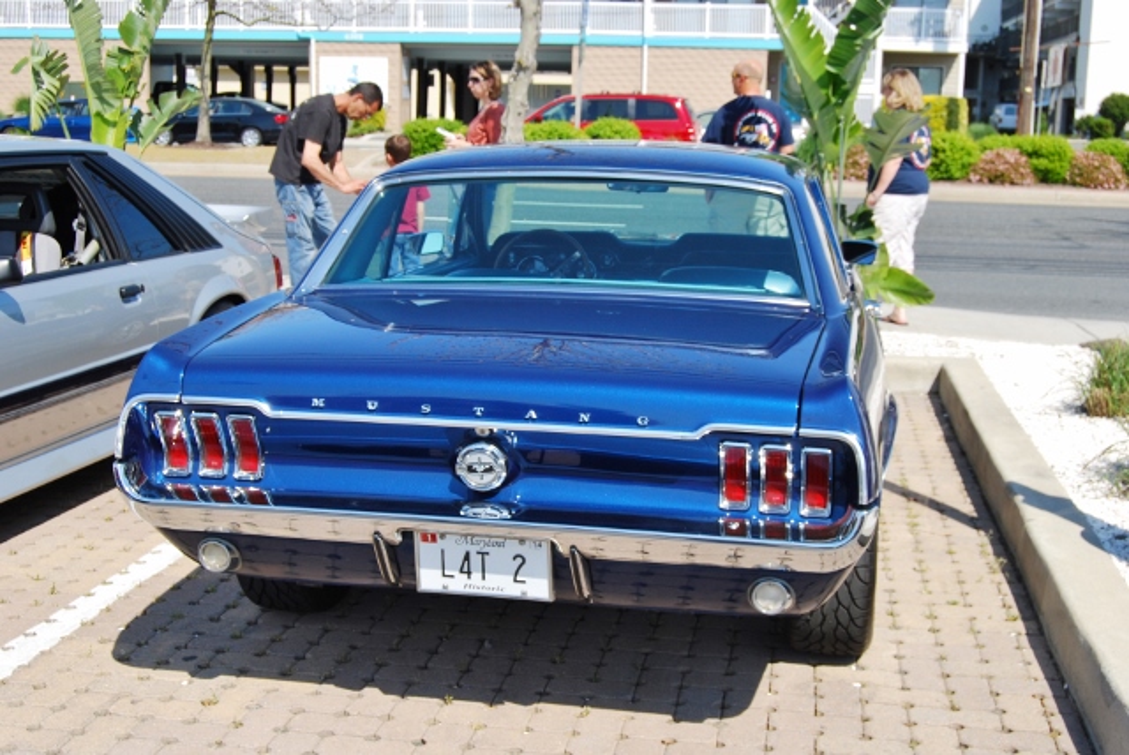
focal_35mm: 46
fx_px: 1460
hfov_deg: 42.3
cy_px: 378
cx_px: 564
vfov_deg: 29.0
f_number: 9
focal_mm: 31
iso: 200
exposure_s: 1/320
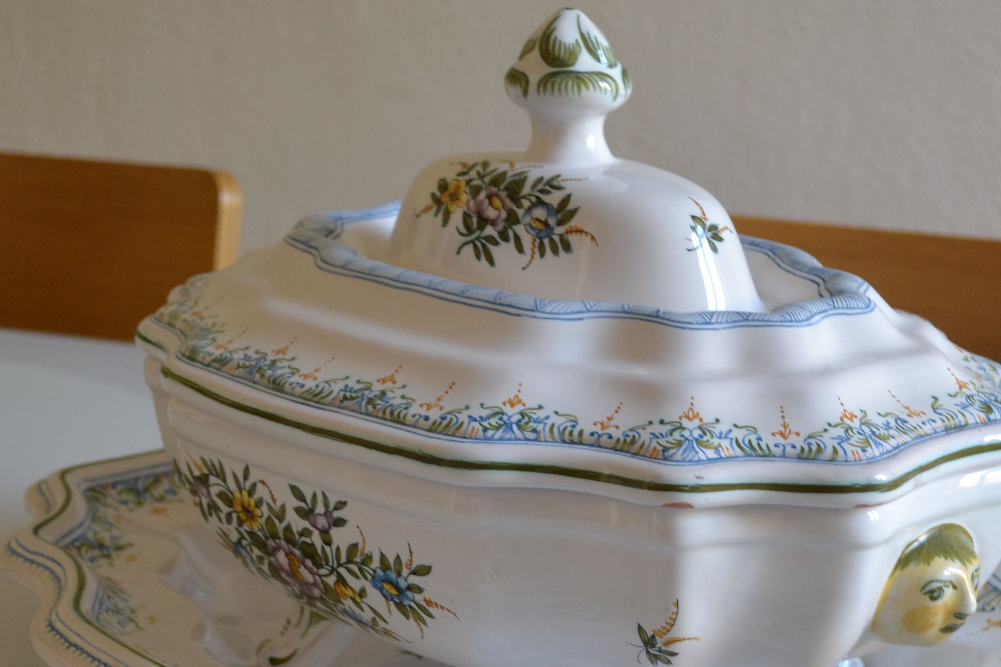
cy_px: 459
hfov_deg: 24.7
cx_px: 561
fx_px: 2280
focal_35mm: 82
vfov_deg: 16.6
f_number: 4.5
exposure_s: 1/25
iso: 400
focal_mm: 30
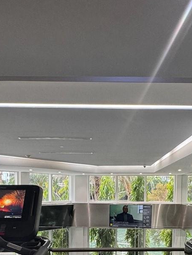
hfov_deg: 38.6
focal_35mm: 37
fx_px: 274
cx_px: 82
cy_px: 210
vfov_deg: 47.0
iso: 160
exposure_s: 1/60
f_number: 2.2
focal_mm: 2.22
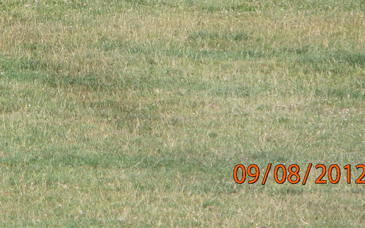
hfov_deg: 2.6
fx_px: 8086
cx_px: -42
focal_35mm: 813
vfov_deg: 1.6
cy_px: -101
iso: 80
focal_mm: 52.5
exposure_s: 1/250
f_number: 5.9
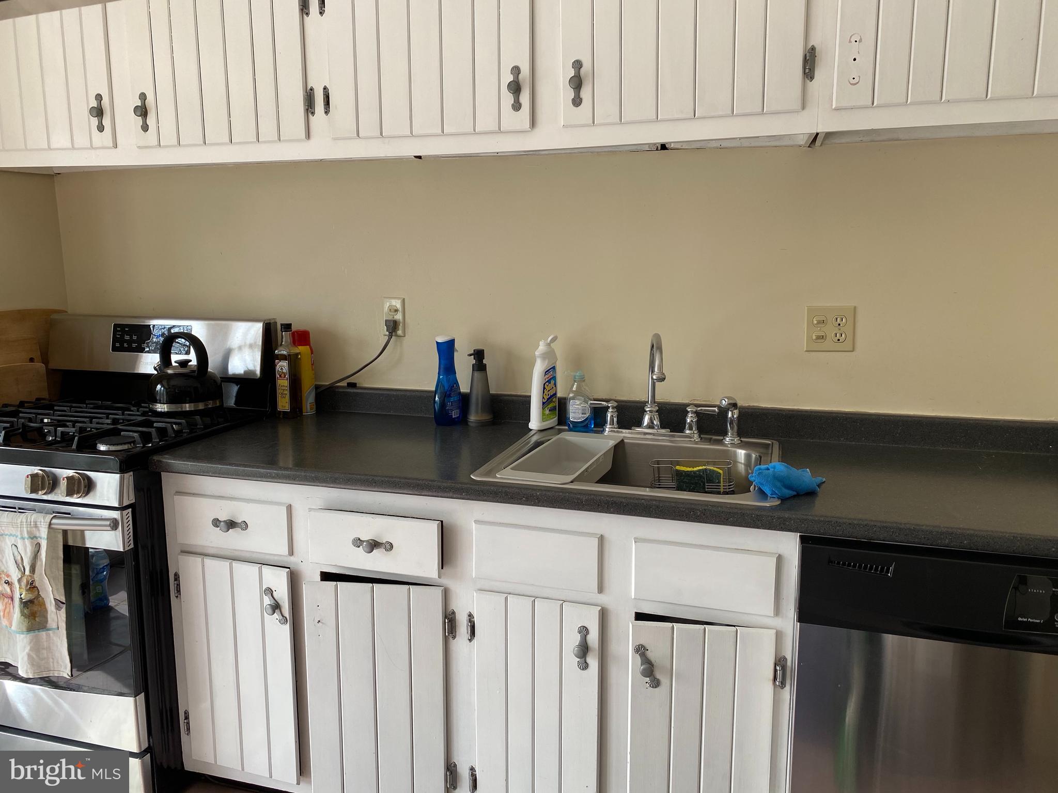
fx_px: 795
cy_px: 396
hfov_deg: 67.3
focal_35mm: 26
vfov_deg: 53.1
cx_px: 529
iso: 50
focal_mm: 4.25
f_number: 1.8
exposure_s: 1/122
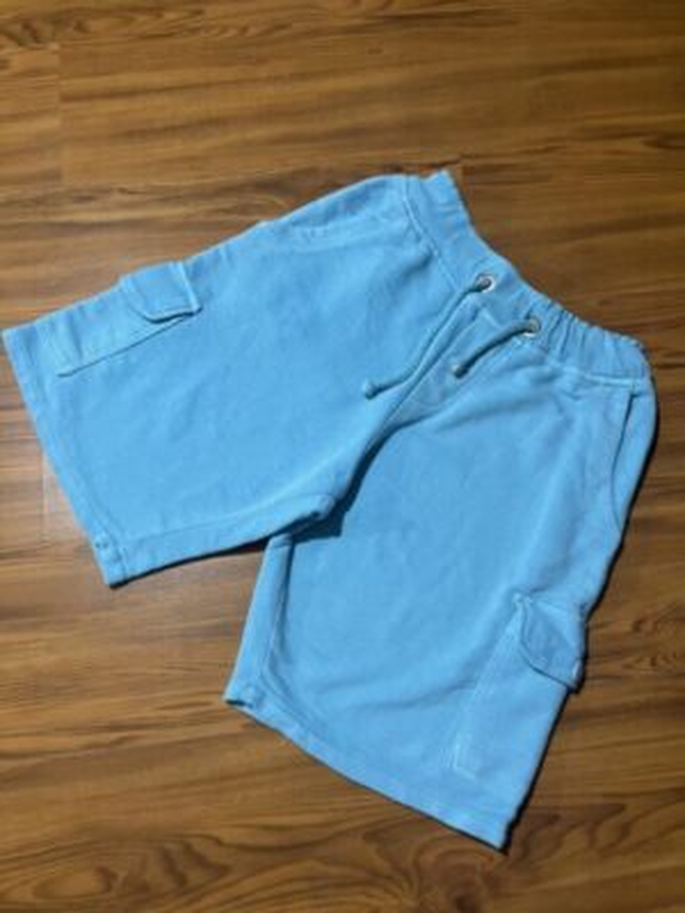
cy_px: 456
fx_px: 686
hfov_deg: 53.1
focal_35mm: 26
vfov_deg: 67.3
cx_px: 342
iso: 160
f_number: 1.6
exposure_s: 1/60
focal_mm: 5.1
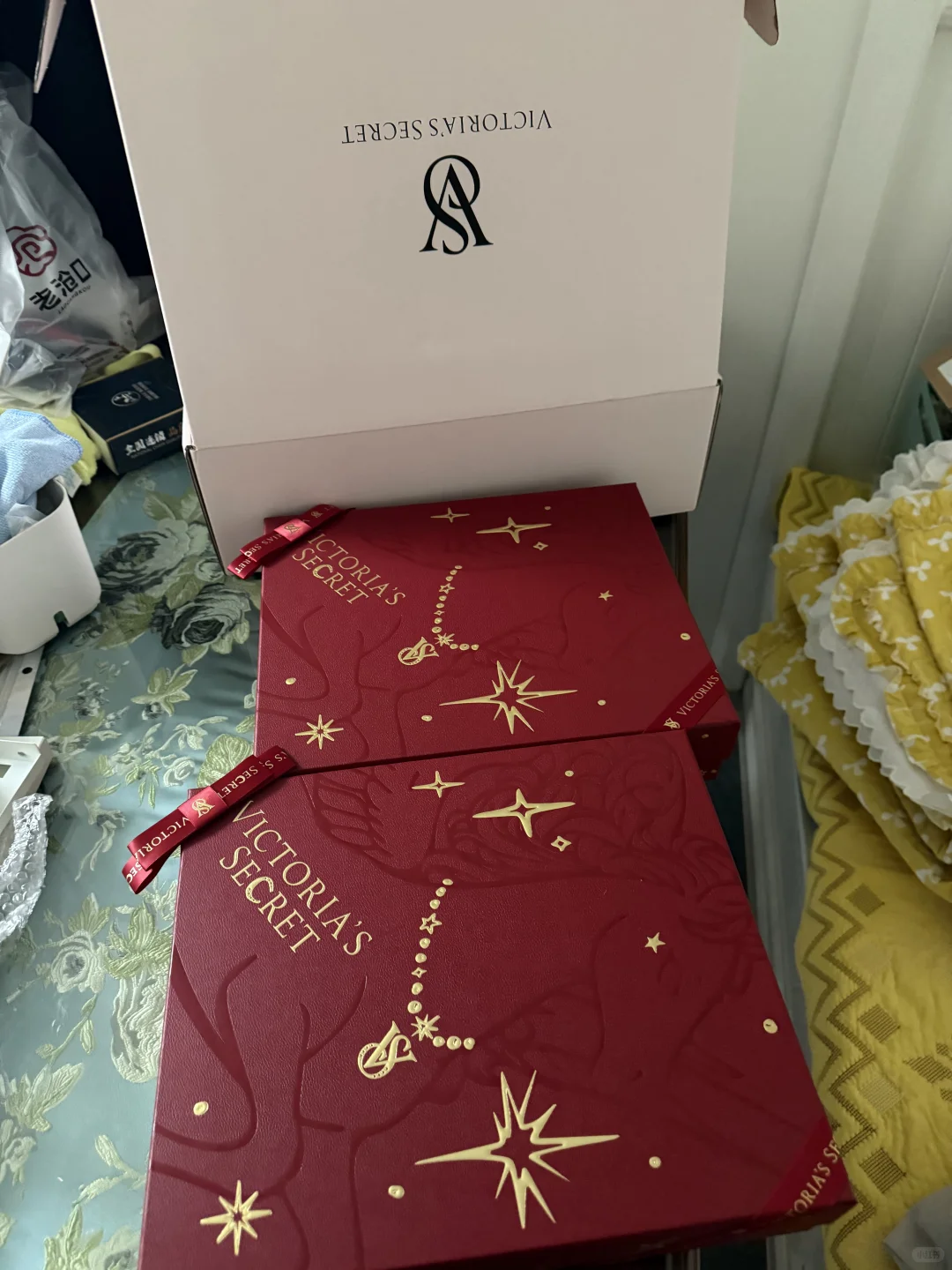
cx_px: 476
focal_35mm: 24
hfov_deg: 56.8
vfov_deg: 71.6
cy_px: 635
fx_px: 880
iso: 1000
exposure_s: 1/30
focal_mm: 6.76
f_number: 1.78
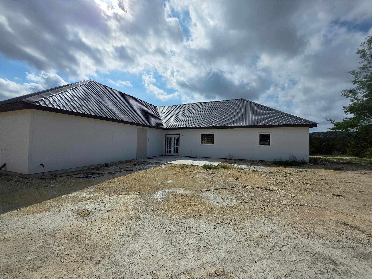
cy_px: 140
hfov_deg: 106.2
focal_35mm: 13
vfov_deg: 89.9
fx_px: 140
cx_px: 186
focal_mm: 2.2
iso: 40
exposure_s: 1/6325
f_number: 1.9
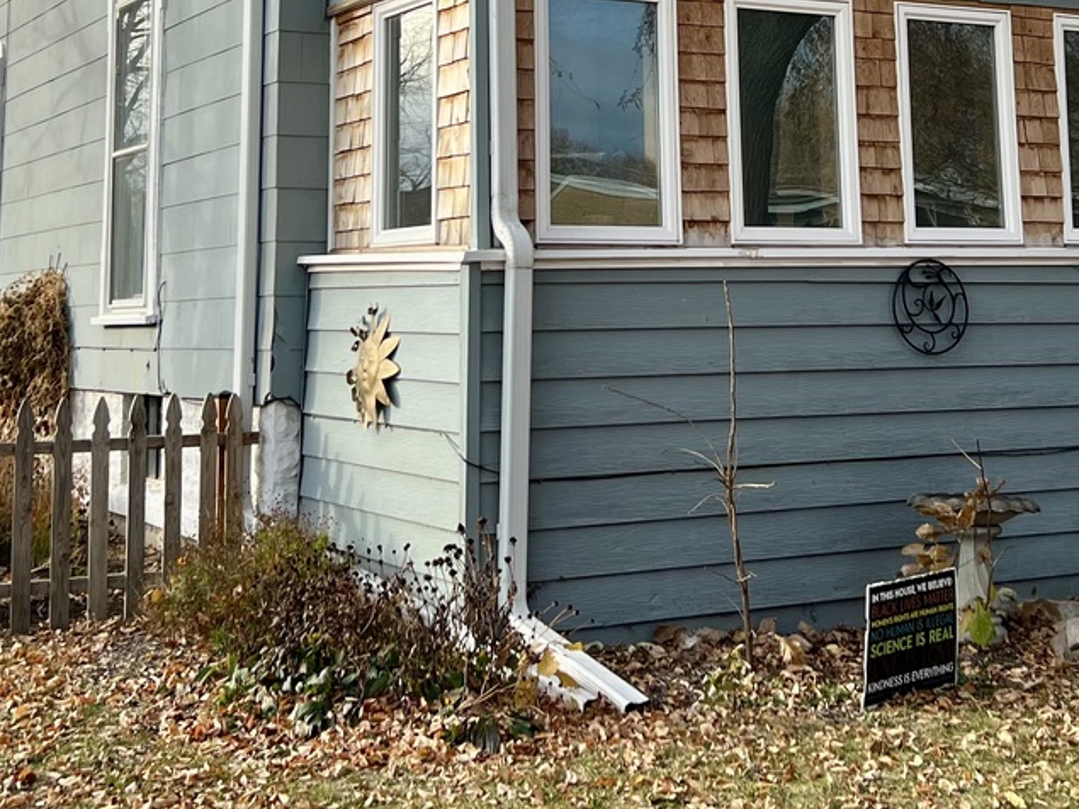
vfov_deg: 23.9
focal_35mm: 59
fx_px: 1839
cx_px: 605
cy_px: 34
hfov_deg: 32.7
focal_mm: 5.7
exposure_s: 1/2083
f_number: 1.5
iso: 50
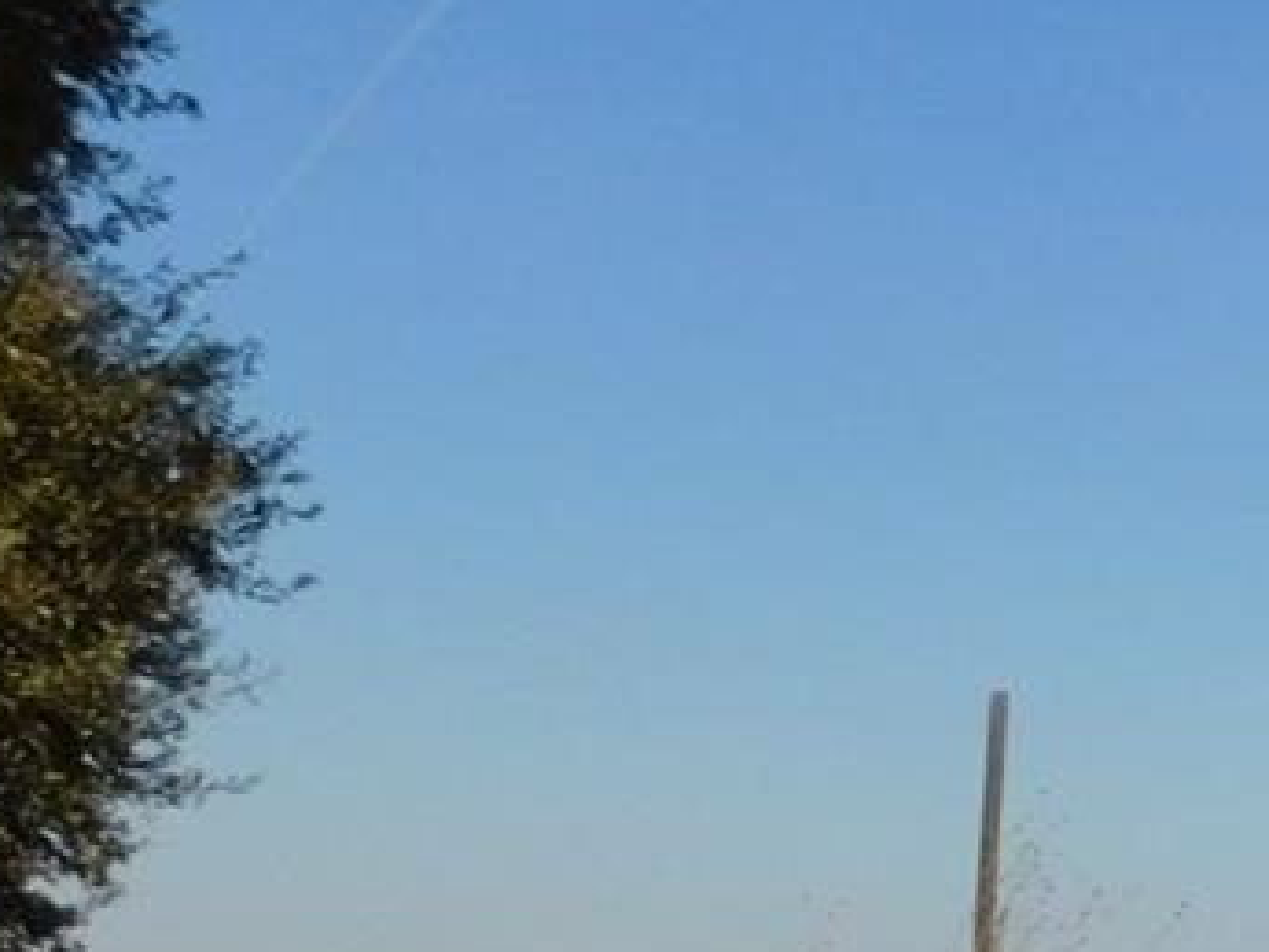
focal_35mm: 100
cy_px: 1272
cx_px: 2350
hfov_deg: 16.2
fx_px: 3667
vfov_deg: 14.2
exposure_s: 1/800
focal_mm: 4
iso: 125
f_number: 6
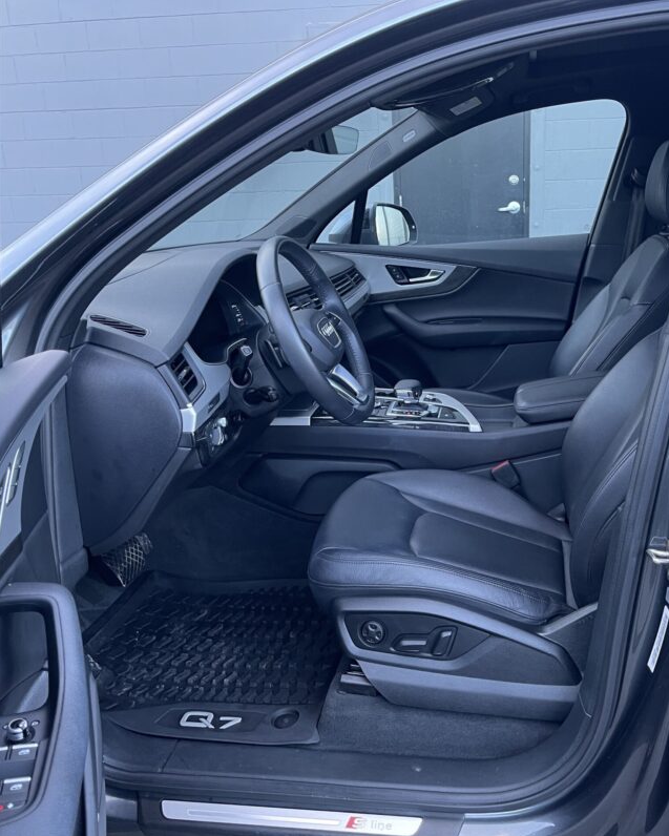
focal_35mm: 34
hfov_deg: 43.1
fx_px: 841
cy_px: 419
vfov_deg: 52.8
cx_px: 408
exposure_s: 1/78
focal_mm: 5.1
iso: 125
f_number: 1.6
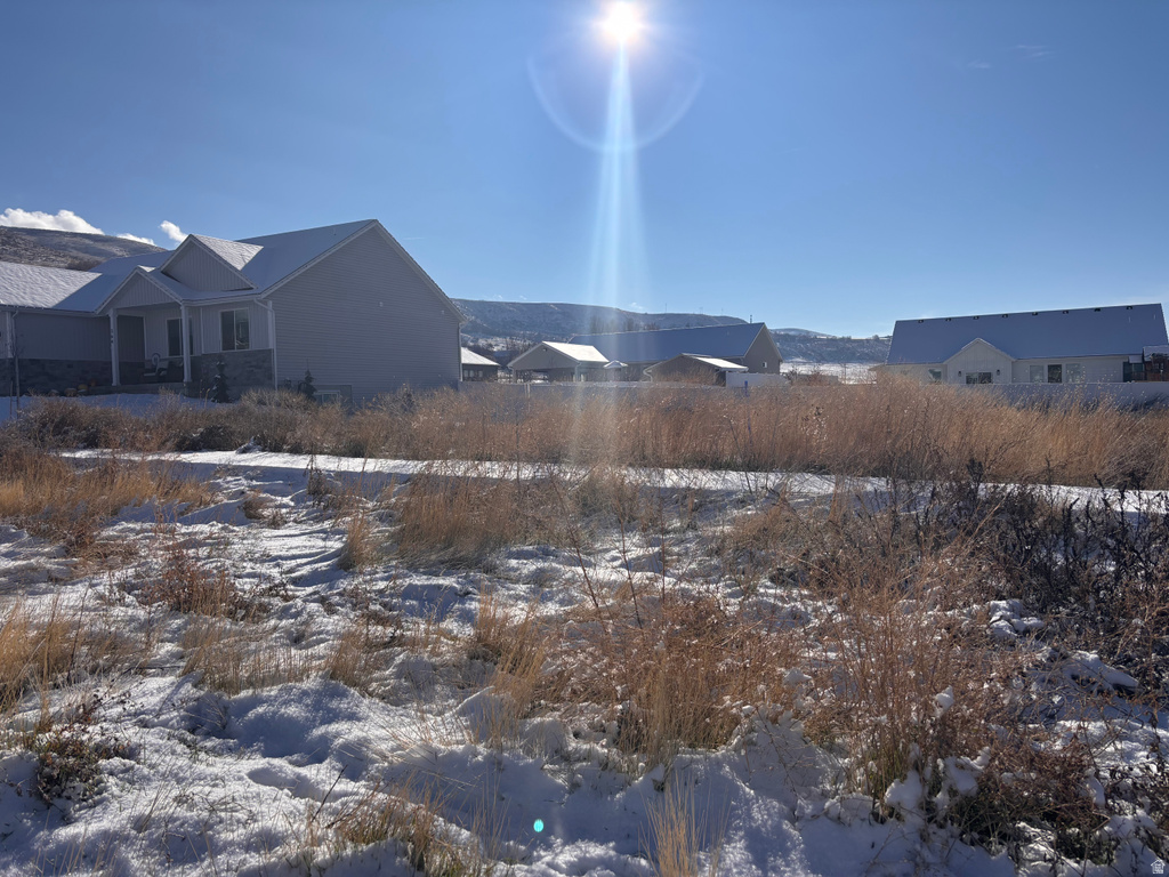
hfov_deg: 67.3
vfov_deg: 53.1
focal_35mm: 26
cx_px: 584
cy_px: 438
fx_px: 878
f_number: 1.6
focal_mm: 5.96
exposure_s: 1/9901
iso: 50
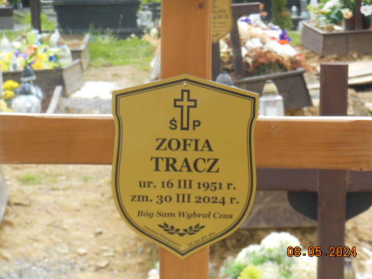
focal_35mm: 146
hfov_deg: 13.5
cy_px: 140
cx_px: 186
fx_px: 1569
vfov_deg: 10.2
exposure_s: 1/250
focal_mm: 26.1
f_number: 5.2
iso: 125
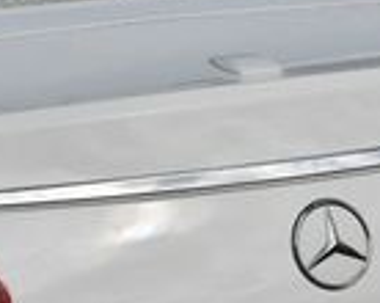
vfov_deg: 6.8
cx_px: 157
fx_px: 2549
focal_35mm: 227
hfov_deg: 8.5
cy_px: 331
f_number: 10
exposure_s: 1/400
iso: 100
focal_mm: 26
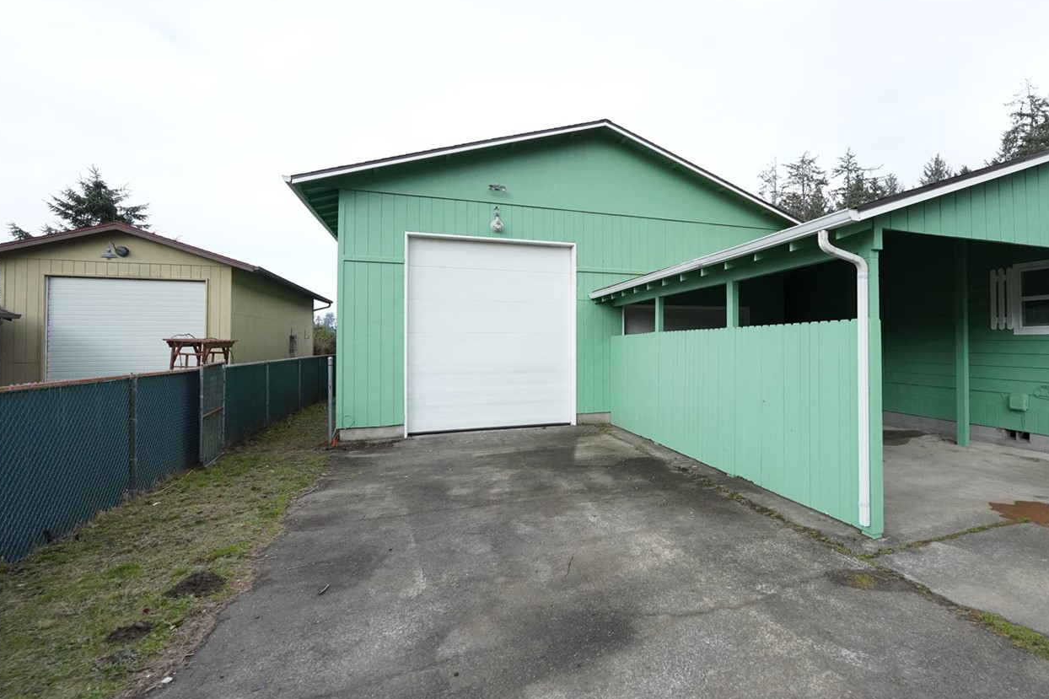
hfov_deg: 88.0
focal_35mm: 18
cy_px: 330
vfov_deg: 67.3
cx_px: 662
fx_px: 524
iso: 3200
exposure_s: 1/8000
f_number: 4
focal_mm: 14
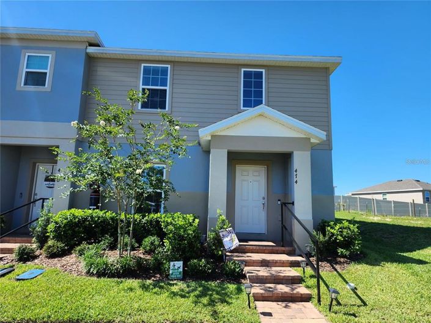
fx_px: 286
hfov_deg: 74.0
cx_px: 216
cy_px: 162
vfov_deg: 58.8
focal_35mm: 23
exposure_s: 1/596
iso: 12
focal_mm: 6.4
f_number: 1.8
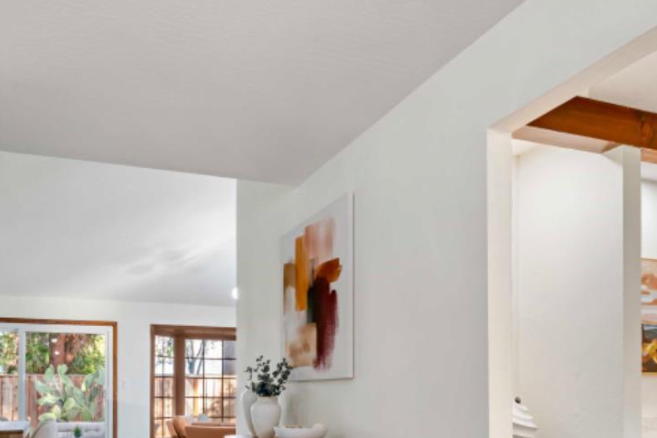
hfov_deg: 56.8
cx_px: 268
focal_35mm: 33
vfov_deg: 37.1
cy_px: 403
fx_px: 602
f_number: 14
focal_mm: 16
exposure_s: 1/1.25
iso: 250
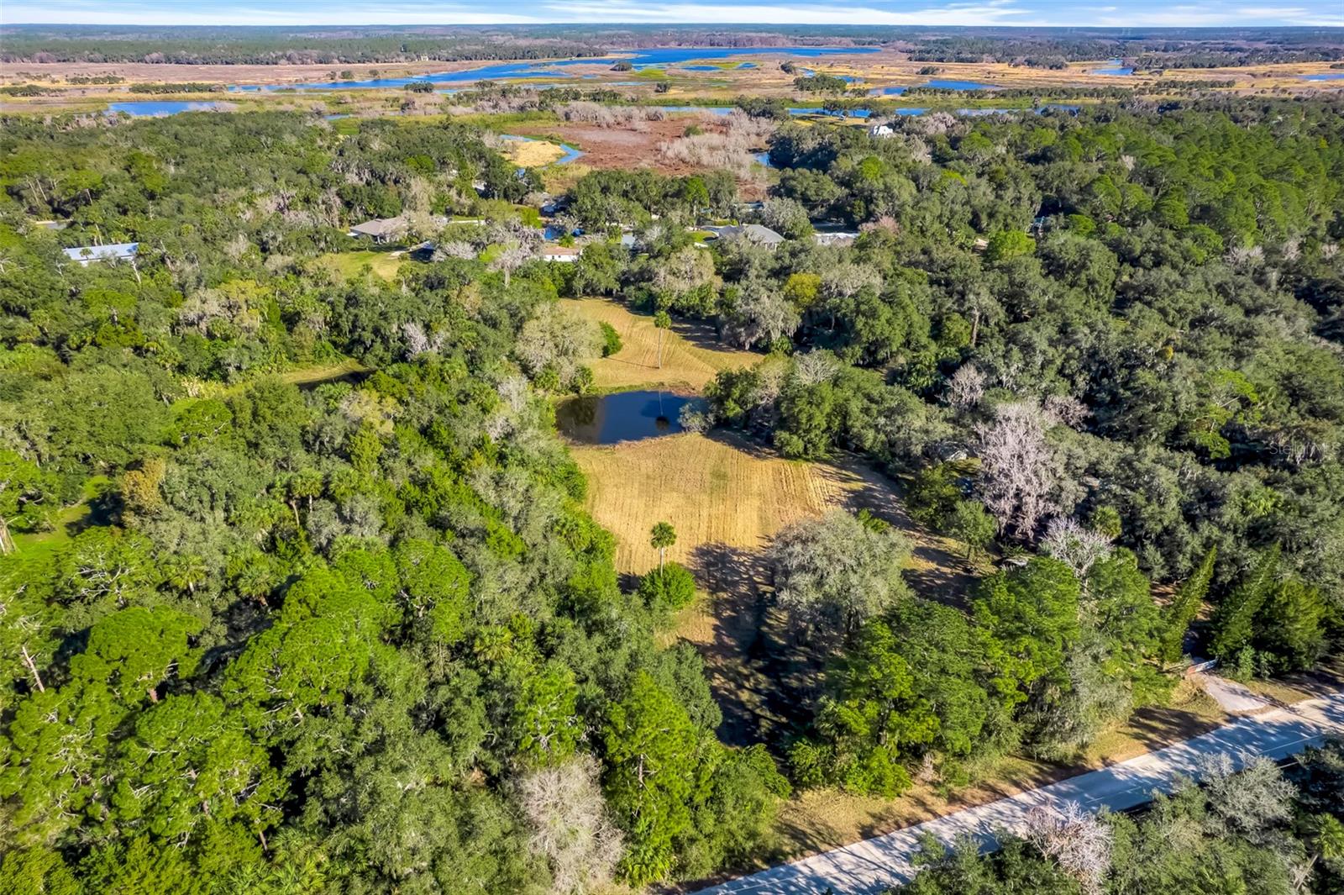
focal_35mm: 22
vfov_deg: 57.2
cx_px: 672
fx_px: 821
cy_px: 448
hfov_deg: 78.6
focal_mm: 8.38
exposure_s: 1/180
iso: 110
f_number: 2.8
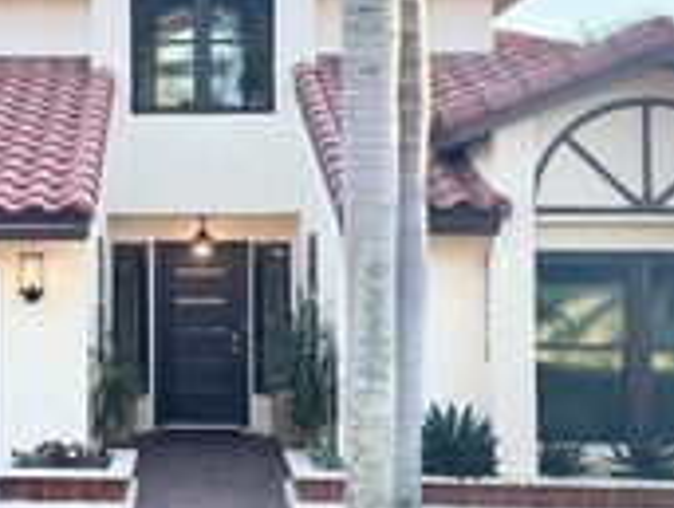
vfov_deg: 21.0
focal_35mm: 70
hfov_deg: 26.9
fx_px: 1366
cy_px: 187
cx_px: 83
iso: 80
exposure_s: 1/678
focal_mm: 6.76
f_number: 1.78
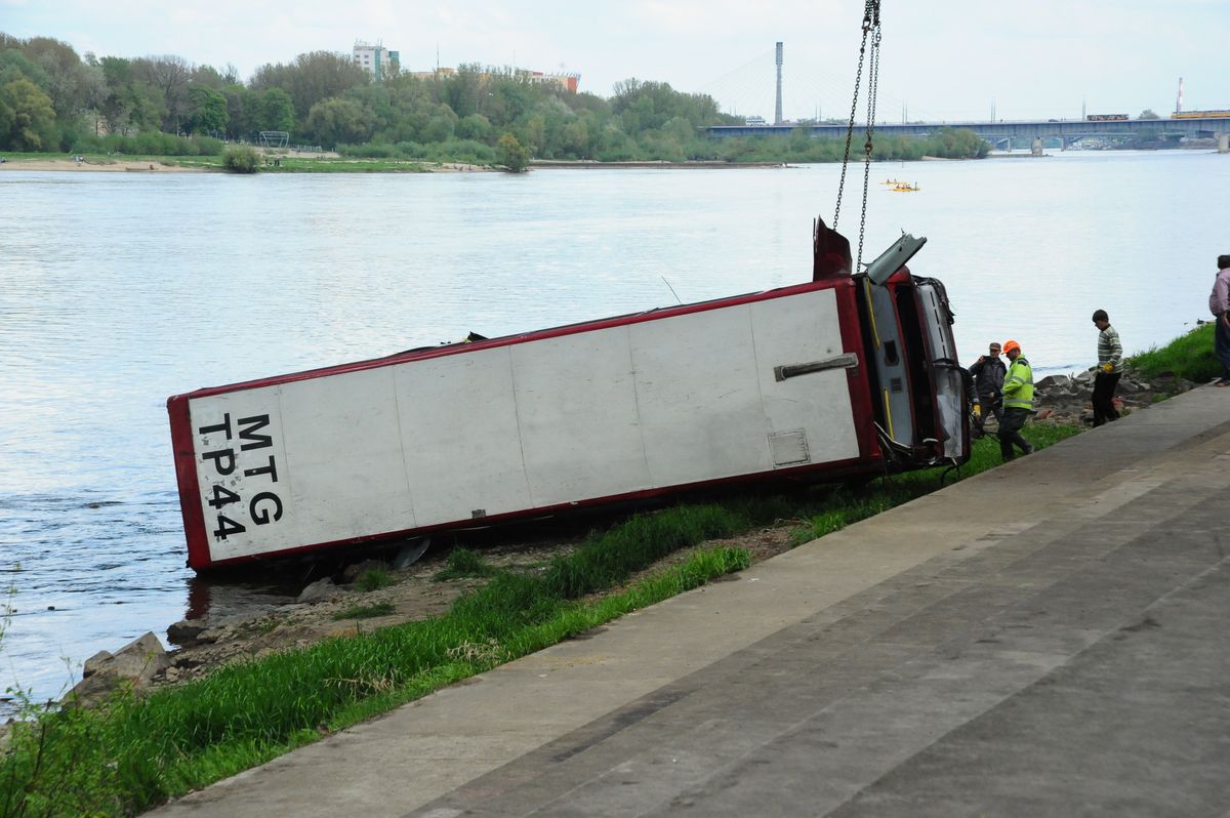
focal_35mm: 105
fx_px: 3584
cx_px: 615
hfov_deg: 19.5
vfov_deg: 13.0
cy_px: 409
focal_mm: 105
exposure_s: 1/800
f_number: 14
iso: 4000
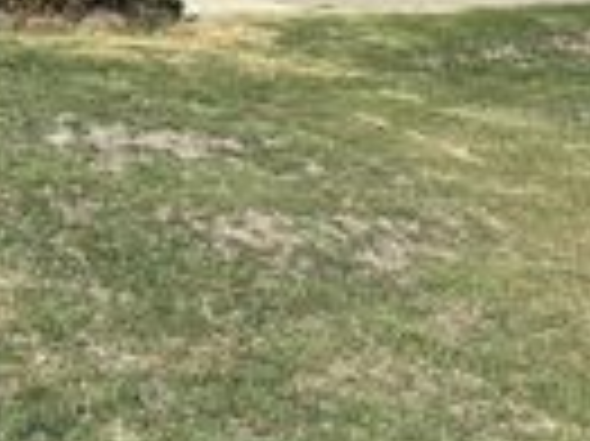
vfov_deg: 13.9
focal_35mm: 99
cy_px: -245
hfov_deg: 18.2
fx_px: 1686
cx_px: -221
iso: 50
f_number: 1.6
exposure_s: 1/4255
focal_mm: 5.96
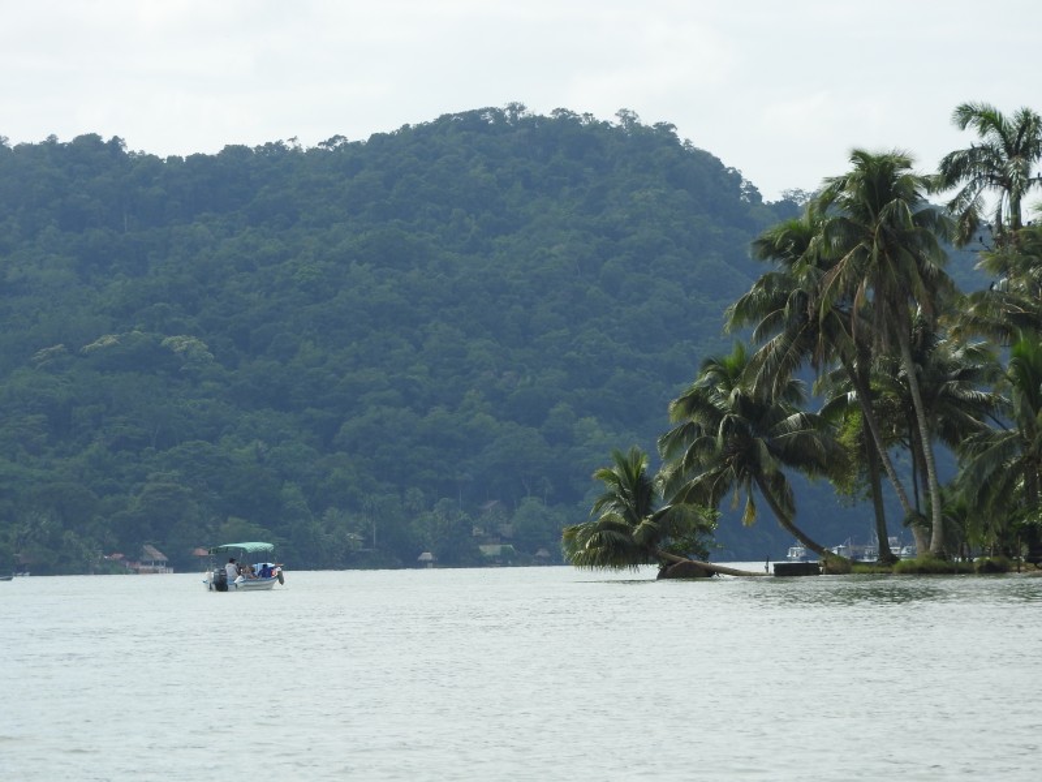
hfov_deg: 9.9
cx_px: 521
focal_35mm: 200
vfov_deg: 7.4
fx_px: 6020
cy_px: 391
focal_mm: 35.8
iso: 100
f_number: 5.3
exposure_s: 1/640
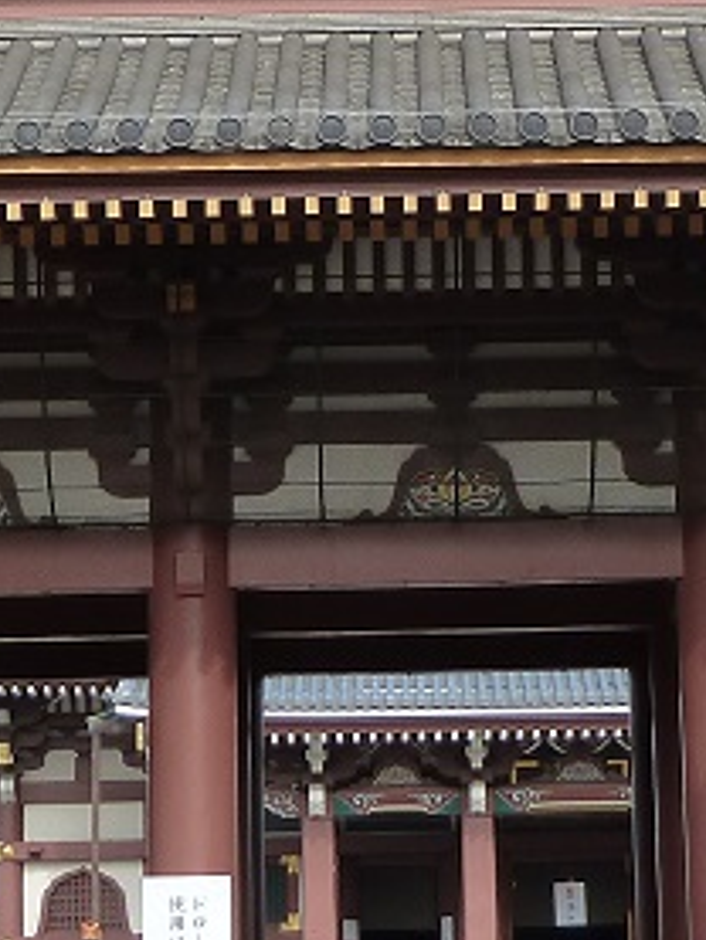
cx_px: 428
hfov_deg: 9.3
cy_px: -221
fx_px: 4320
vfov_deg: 12.1
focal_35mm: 159
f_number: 4
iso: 125
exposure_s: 1/160
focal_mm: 7.3
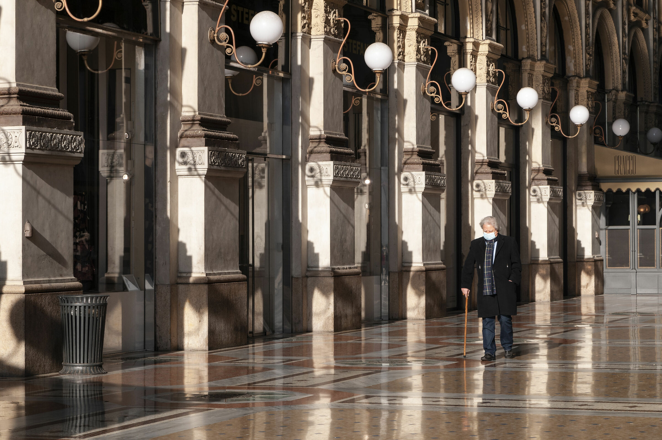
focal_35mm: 105
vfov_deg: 13.0
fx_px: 1928
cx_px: 331
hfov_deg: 19.5
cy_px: 220
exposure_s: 1/80
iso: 200
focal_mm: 70
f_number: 14
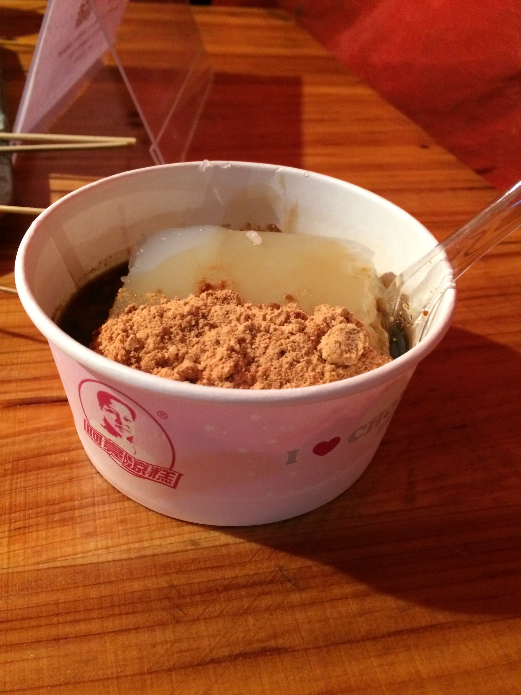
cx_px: 260
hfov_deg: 48.2
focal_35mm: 29
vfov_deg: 61.7
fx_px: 582
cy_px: 348
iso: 320
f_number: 2.2
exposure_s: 1/24
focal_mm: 4.15
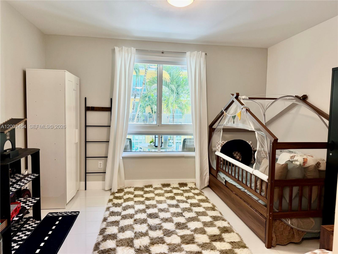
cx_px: 169
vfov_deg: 56.8
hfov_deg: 71.6
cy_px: 127
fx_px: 234
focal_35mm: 24
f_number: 1.78
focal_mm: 6.76
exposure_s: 1/120
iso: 80
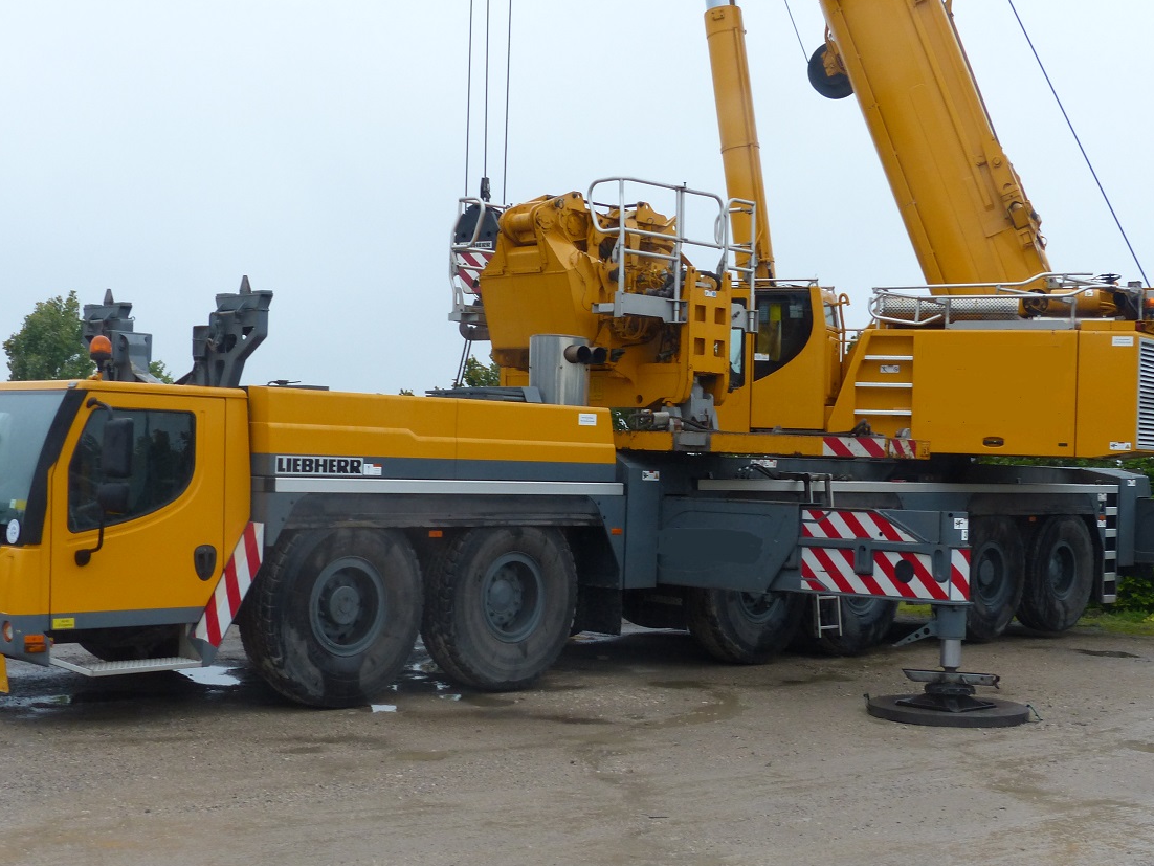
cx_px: 622
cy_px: 439
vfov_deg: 29.7
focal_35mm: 49
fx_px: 1634
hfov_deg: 38.9
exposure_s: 1/250
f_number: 4
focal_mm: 7.8
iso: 160
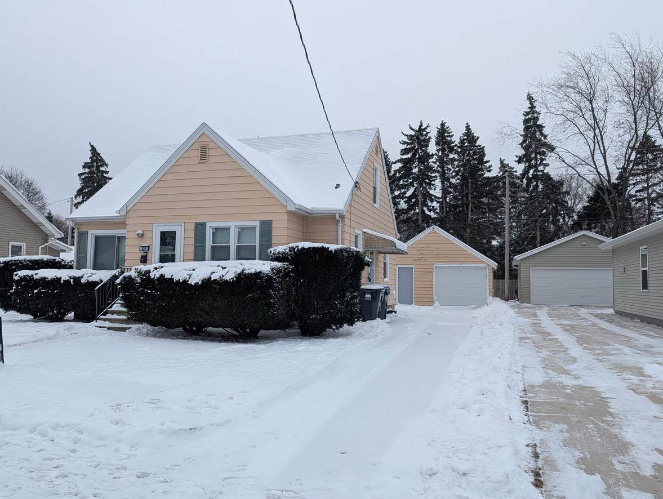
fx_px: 499
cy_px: 262
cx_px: 338
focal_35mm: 26
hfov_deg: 67.2
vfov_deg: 53.1
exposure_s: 1/652
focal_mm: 6.9
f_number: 1.68
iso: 28
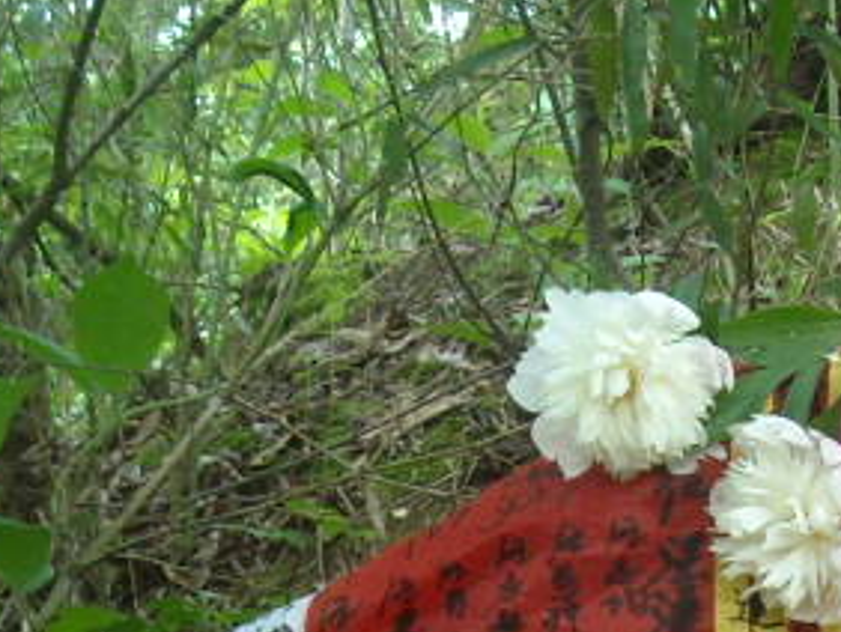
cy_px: 1014
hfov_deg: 15.2
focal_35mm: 127
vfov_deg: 11.1
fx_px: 3088
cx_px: 862
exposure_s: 1/60
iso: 147
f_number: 2.8
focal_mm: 5.7
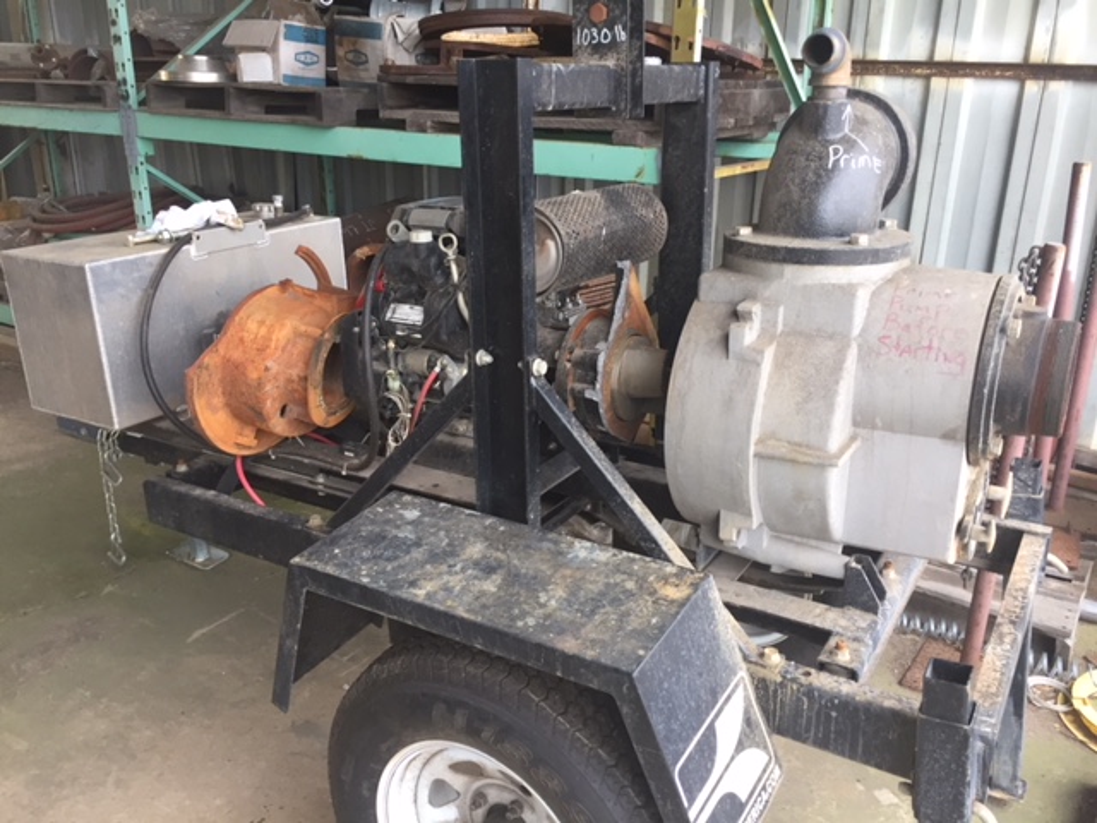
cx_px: 548
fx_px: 919
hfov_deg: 61.7
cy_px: 412
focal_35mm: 29
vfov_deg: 48.2
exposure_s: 1/40
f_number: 2.2
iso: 40
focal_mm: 4.15
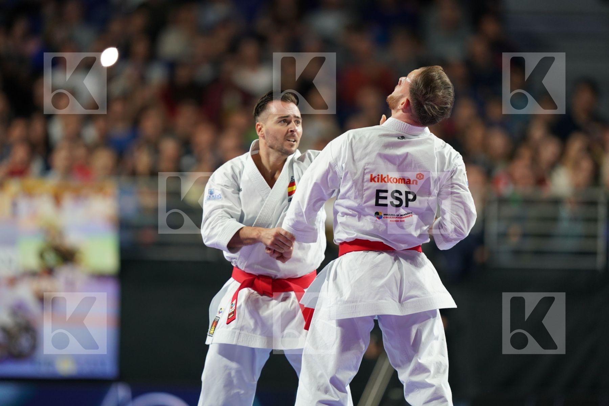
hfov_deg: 5.2
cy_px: 203
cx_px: 304
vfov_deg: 3.4
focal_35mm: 400
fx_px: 6766
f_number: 2.8
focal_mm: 400
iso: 1250
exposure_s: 1/400
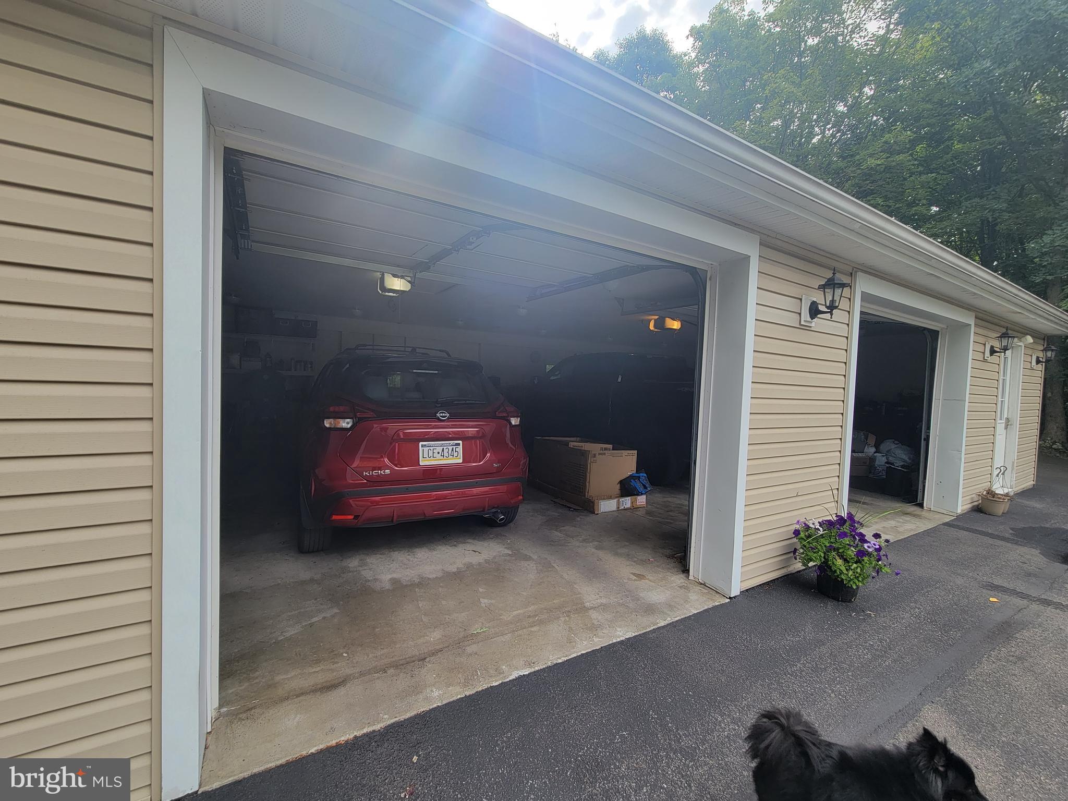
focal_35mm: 13
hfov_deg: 106.2
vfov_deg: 89.9
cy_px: 400
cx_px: 534
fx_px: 401
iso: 50
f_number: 2.2
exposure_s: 1/298
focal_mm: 2.2
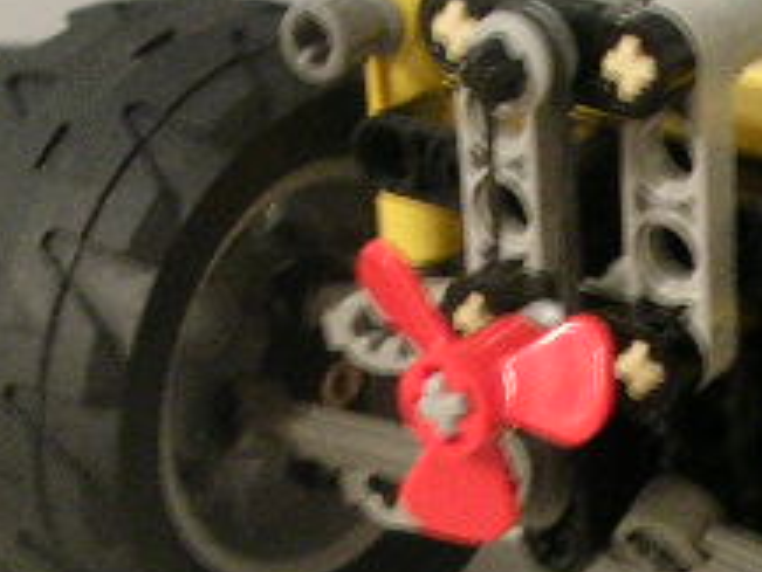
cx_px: 748
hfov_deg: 17.2
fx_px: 2467
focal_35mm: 112
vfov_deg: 13.1
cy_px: 540
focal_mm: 5.8
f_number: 2.8
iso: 138
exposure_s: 1/5.9
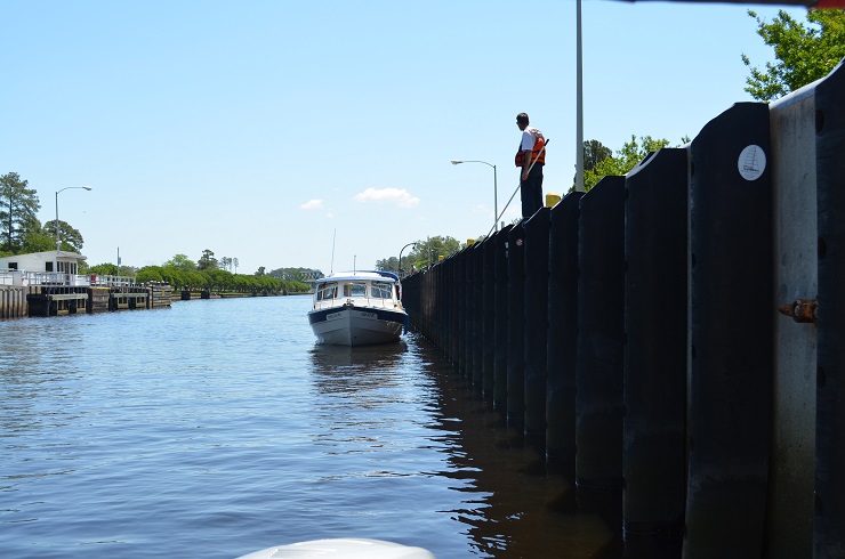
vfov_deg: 34.1
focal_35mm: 39
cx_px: 422
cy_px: 280
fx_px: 913
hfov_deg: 49.6
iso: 125
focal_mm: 26
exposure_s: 1/250
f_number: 8
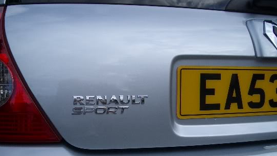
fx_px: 331
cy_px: 103
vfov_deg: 26.4
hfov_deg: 45.4
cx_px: 123
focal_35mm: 45
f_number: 4.3
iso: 50
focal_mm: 5.8
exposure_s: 1/200
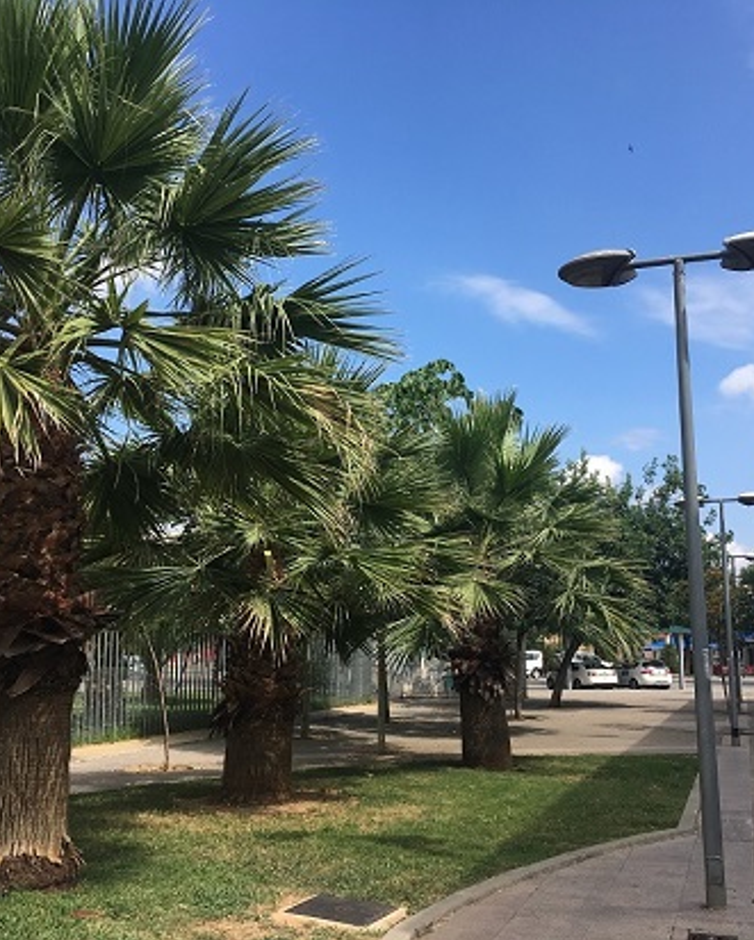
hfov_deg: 39.2
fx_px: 1059
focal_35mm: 38
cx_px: 350
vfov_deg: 47.9
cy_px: 469
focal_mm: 4.15
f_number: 2.2
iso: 25
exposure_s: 1/1131
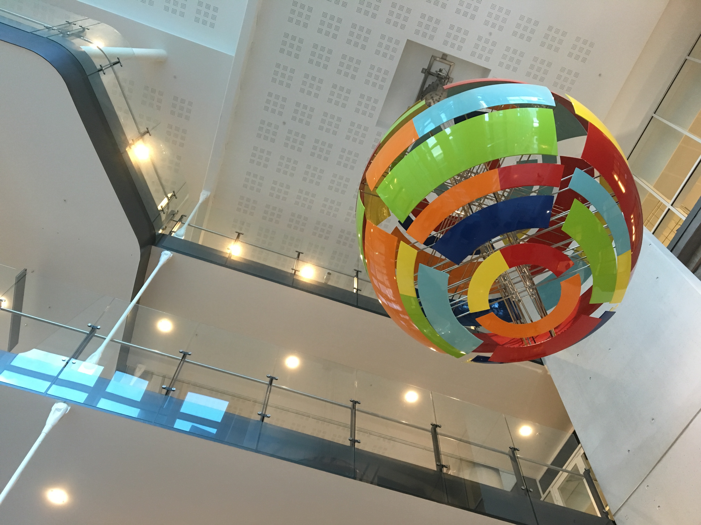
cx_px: 350
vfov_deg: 48.2
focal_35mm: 29
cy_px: 262
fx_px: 587
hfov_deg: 61.7
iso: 160
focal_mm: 4.15
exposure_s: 1/33
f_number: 2.2
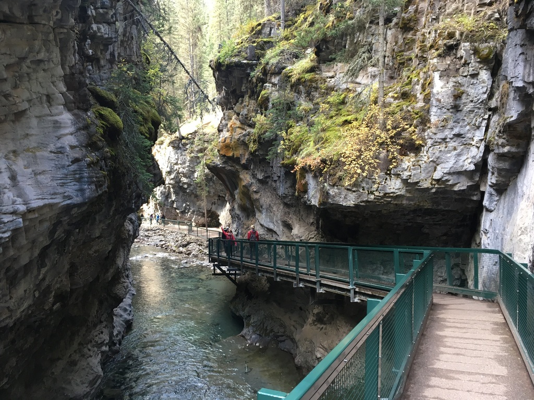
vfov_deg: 48.2
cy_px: 200
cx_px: 267
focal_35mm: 29
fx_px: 447
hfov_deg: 61.7
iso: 25
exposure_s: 1/30
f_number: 2.2
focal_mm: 4.15
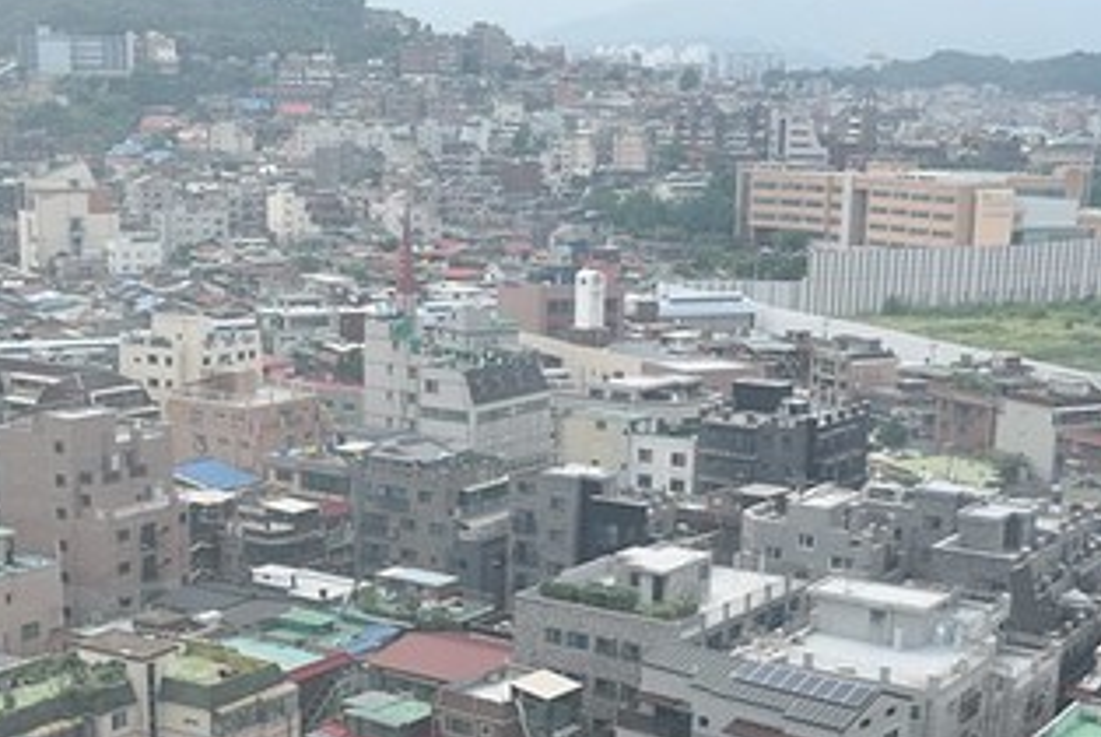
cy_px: 655
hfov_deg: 30.9
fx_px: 1990
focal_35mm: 65
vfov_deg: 20.6
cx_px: 463
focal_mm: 34
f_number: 6.3
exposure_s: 1/200
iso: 100
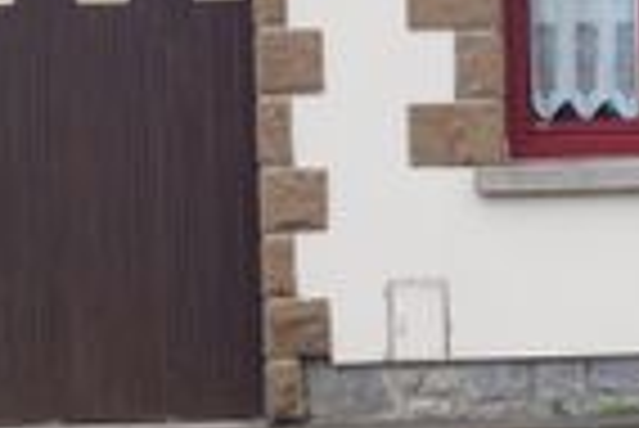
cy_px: 88
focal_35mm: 177
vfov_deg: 7.8
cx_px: 940
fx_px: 3145
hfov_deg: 11.2
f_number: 8
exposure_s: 1/100
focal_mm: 28
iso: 100
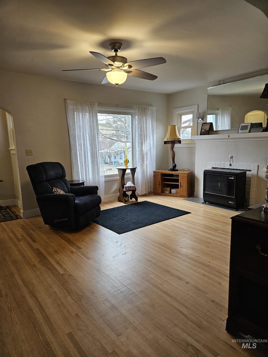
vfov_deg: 73.9
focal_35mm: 23
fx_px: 237
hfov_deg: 58.9
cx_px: 134
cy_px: 178
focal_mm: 5.4
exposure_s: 1/120
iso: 125
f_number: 1.8
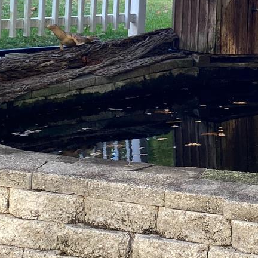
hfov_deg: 15.5
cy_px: 42
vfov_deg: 15.8
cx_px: 287
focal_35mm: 109
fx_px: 919
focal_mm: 4.25
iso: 32
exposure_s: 1/120
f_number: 1.8
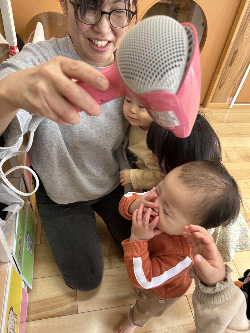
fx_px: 250
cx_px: 125
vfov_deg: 67.3
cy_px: 166
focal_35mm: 26
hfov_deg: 53.1
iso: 50
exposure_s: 1/121
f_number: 1.5
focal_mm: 5.7
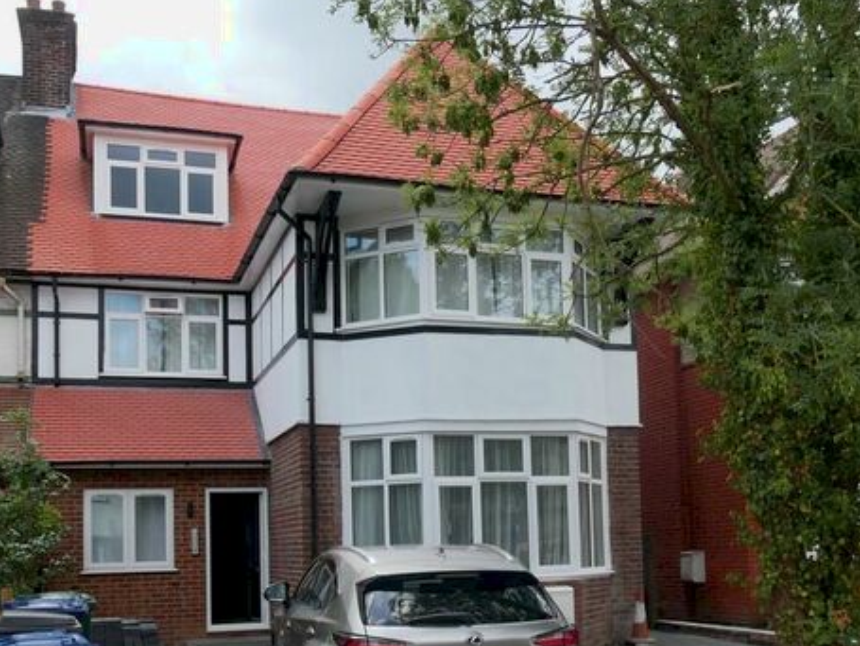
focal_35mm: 43
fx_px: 1069
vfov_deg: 33.0
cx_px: 494
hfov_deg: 43.7
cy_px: 477
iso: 200
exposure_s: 1/320
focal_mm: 14
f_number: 6.3
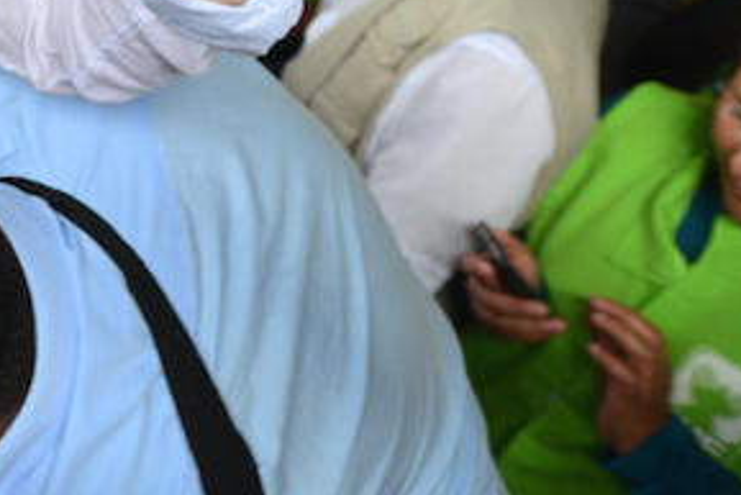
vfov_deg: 19.4
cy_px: -135
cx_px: -379
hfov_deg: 24.1
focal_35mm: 65
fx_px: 1339
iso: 400
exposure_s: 1/200
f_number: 4
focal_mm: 20
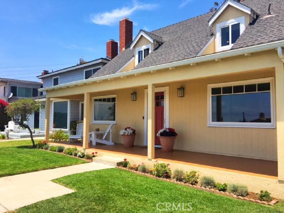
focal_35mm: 29
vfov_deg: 48.2
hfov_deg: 61.7
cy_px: 106
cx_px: 142
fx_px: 238
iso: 25
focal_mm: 4.15
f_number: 2.2
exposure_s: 1/1183
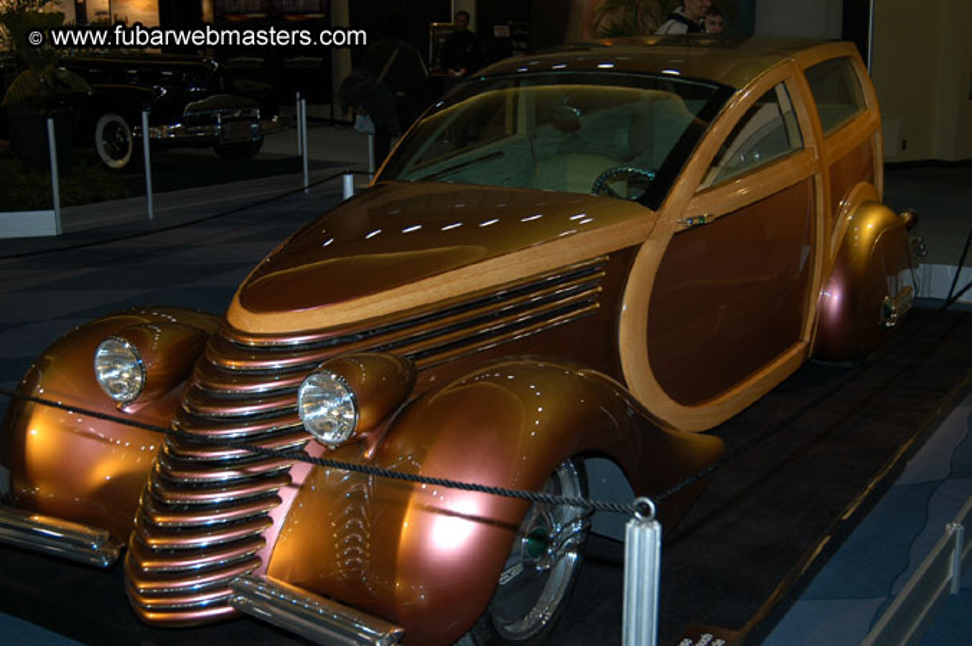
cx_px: 486
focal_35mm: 45
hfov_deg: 43.6
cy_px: 323
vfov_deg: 29.8
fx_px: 1214
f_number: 5
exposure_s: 1/60
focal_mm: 30
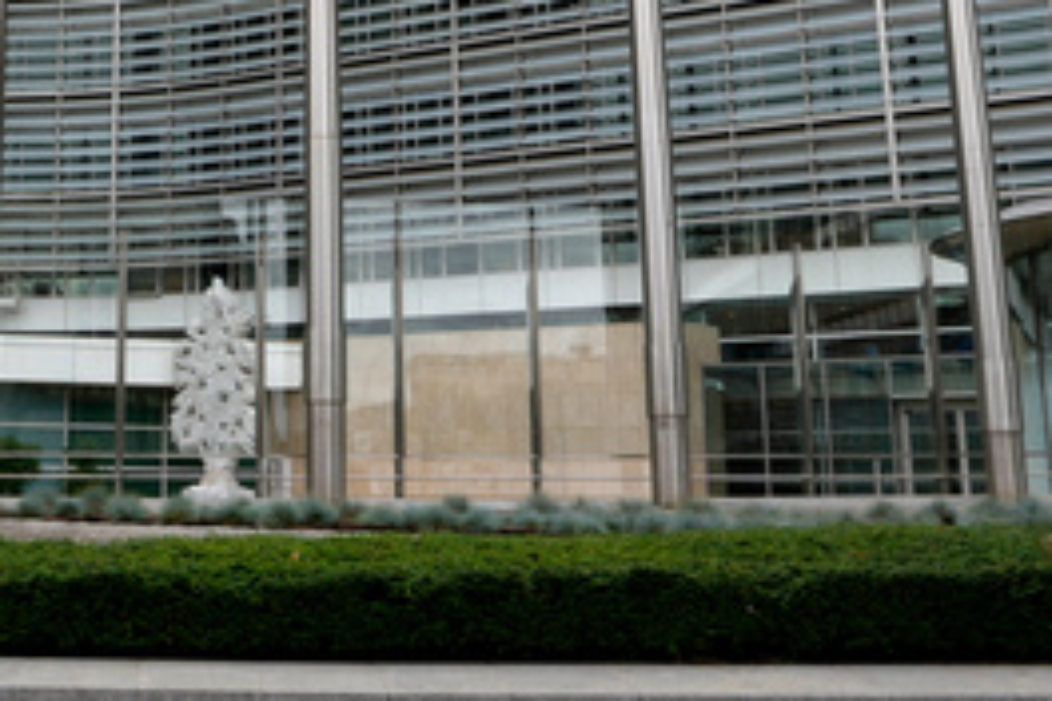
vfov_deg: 21.1
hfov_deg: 31.4
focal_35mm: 62
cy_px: -26
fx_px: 1812
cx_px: 191
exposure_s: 1/10
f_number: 18
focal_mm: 16
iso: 50
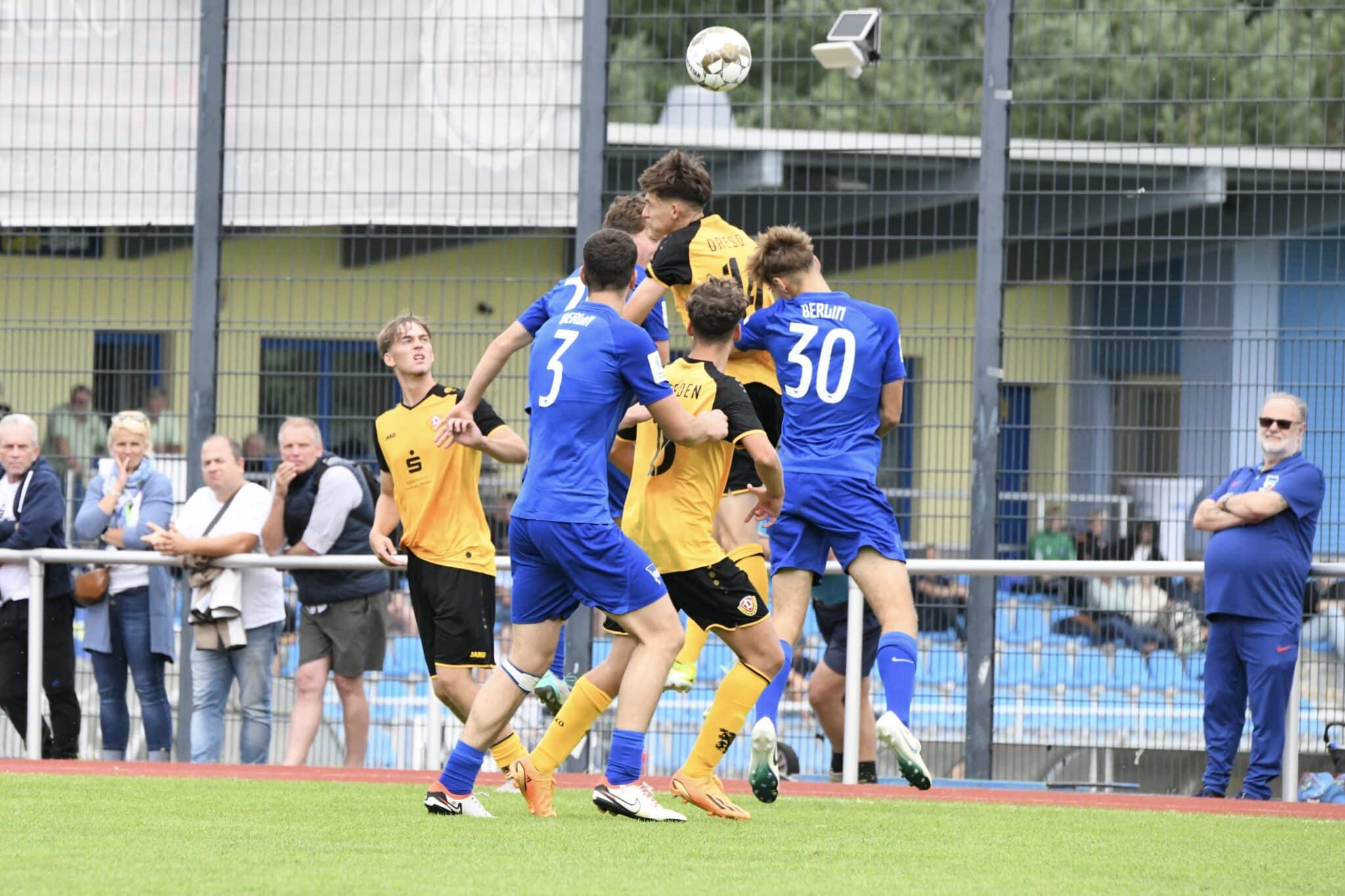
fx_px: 14942
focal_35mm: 400
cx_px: 672
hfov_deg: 5.2
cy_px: 448
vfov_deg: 3.4
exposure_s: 1/1600
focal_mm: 400
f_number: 10
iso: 4000
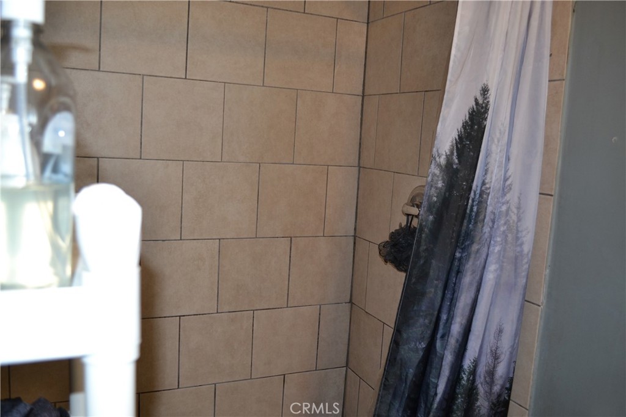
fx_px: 522
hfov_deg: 61.9
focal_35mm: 30
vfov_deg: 43.6
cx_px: 313
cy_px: 208
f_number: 3.8
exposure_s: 1/60
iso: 400
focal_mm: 20
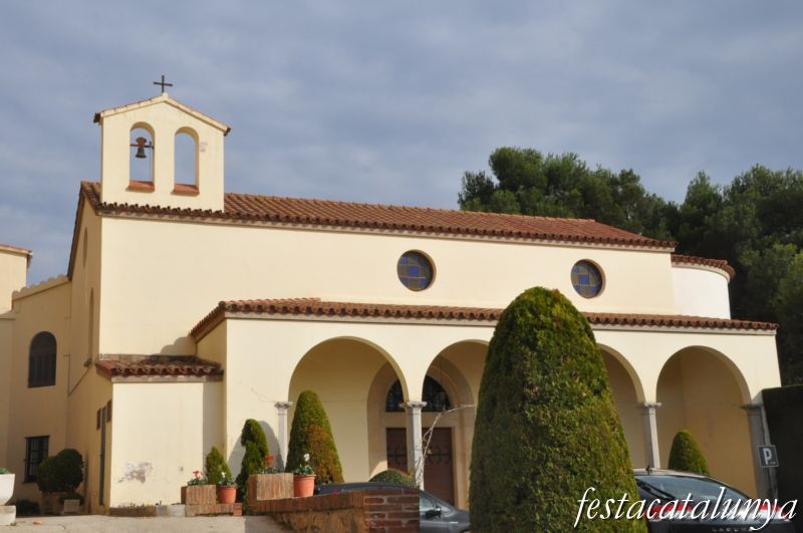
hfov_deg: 41.2
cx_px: 402
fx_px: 1069
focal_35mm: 48
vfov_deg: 28.0
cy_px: 266
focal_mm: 32
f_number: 14
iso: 1000
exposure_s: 1/800
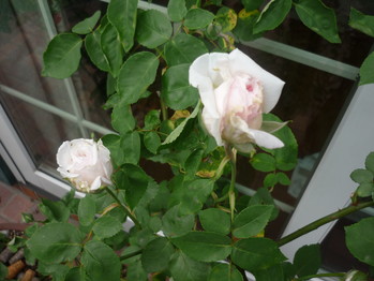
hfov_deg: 55.3
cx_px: 187
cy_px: 140
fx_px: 357
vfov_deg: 43.0
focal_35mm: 33
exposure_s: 1/125
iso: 100
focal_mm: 5.5
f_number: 2.8
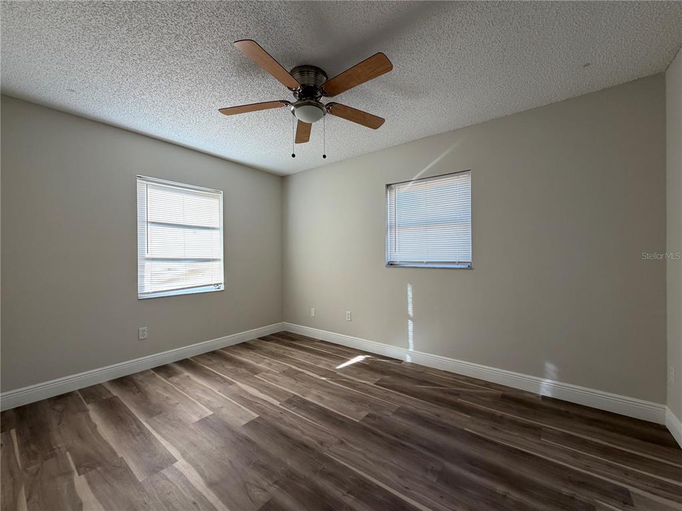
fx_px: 276
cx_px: 341
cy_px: 256
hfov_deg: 102.1
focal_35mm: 14
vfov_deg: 85.7
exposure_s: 1/121
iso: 250
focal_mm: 2.22
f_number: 2.2
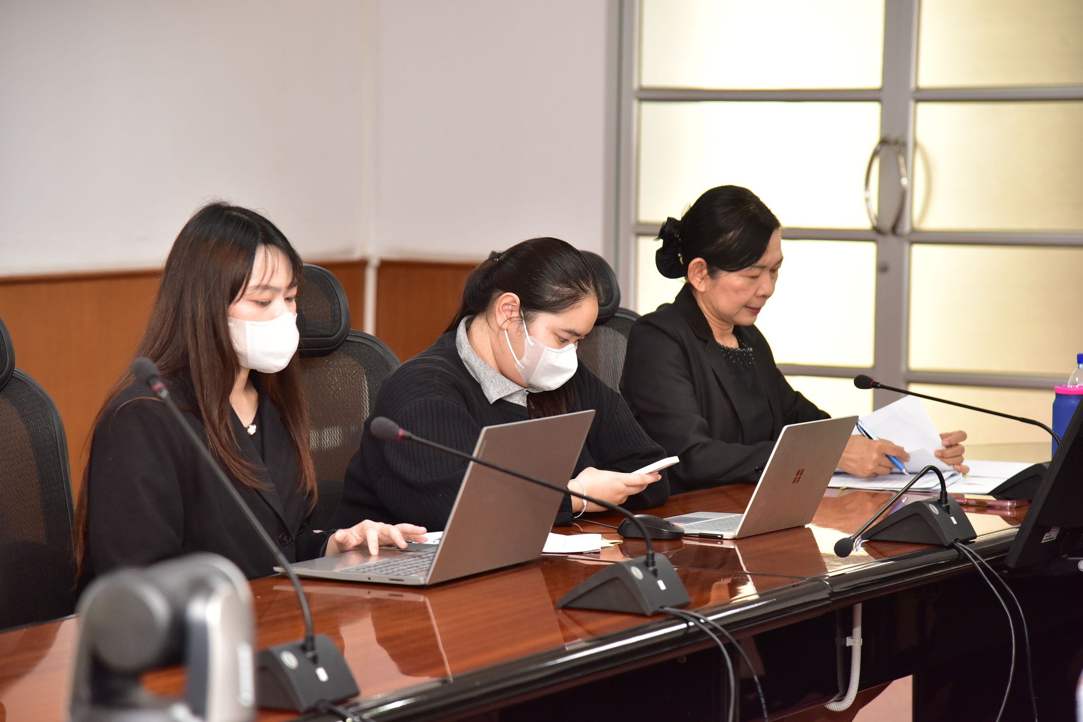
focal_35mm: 120
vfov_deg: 11.4
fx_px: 3611
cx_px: 542
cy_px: 361
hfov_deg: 17.1
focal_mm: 120
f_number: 5
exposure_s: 1/125
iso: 2000
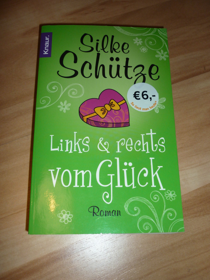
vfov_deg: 55.3
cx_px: 105
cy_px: 140
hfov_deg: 43.0
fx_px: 267
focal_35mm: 33
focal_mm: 5.5
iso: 100
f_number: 2.8
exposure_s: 1/30
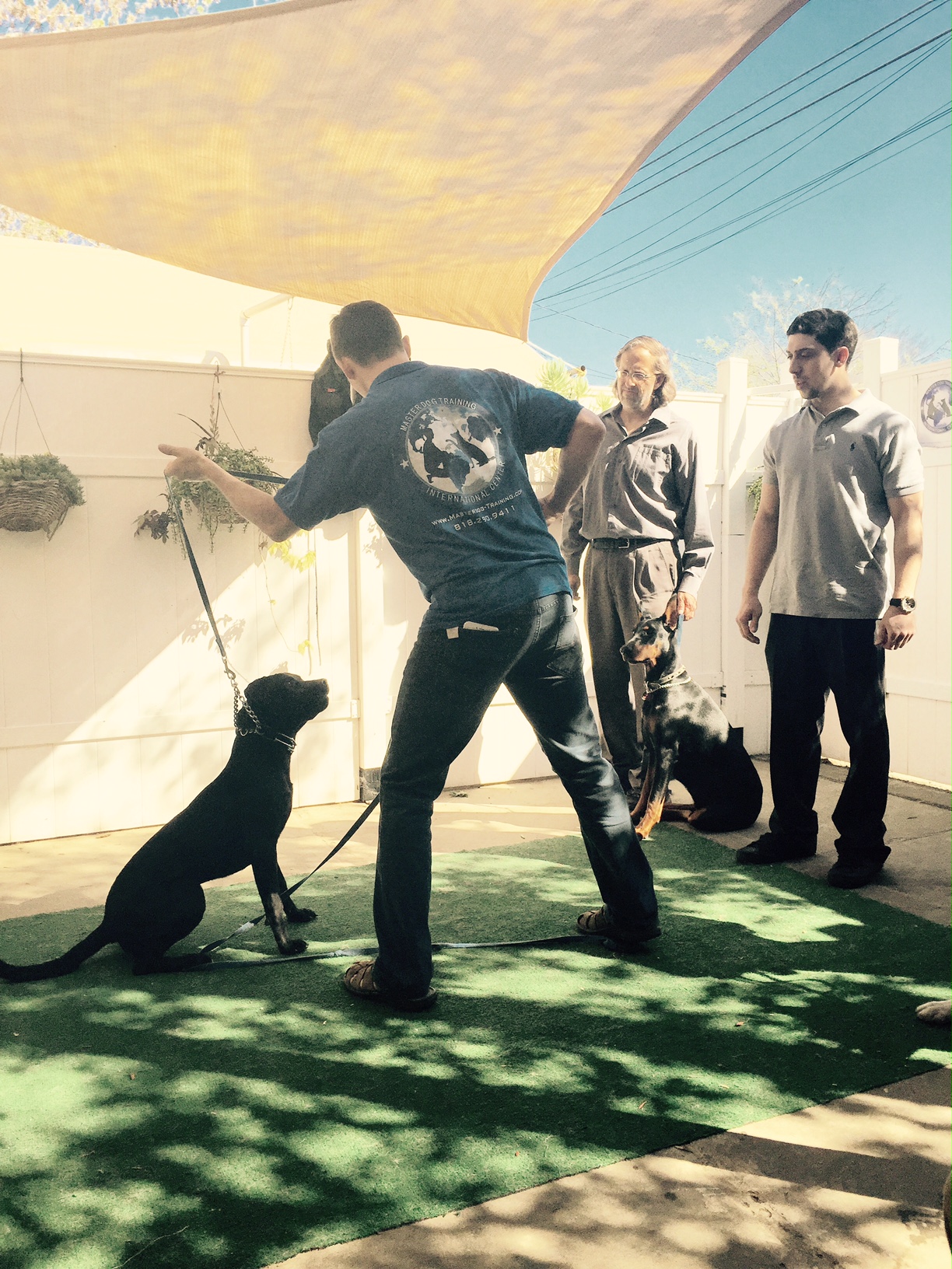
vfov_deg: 61.7
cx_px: 476
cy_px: 634
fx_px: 1063
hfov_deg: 48.2
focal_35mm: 29
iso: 32
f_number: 2.2
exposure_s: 1/1647
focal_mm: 4.15
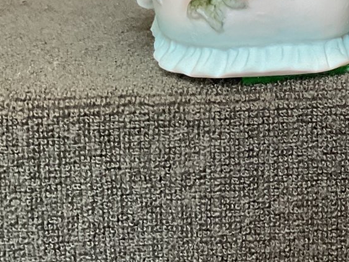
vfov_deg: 17.9
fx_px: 786
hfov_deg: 22.7
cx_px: 436
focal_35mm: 78
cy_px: -54
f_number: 1.8
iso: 160
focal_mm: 3
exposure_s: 1/60
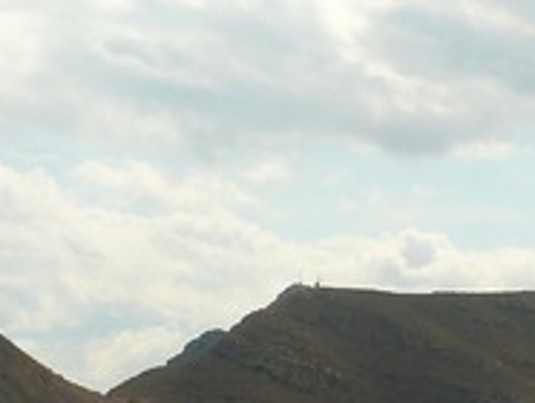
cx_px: 449
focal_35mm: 141
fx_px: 2182
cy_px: 394
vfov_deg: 10.5
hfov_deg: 13.9
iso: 100
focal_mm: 7.4
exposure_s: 1/320
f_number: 5.6
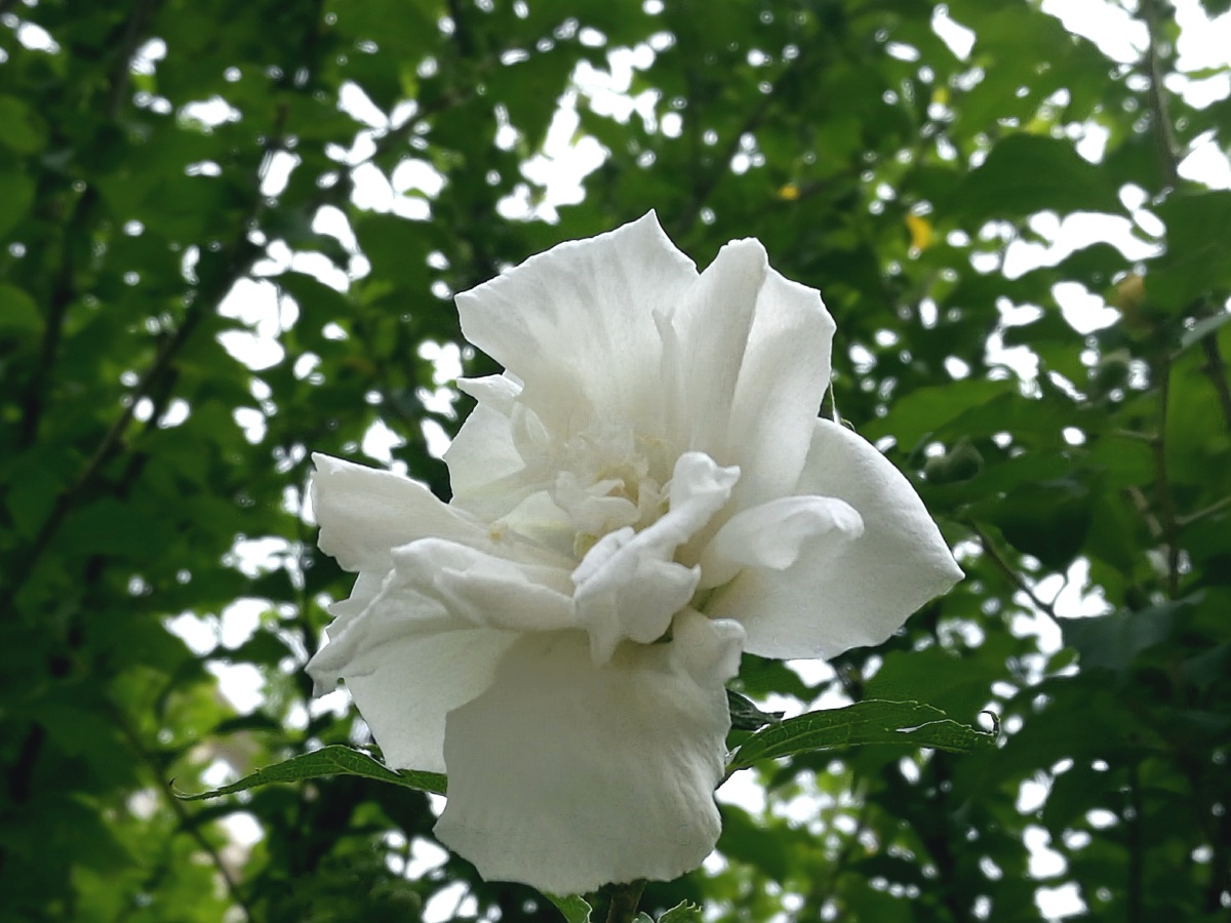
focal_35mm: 69
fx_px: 2454
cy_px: 462
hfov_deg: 28.2
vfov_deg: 21.3
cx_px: 616
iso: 50
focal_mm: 4.5
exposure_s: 1/524
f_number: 2.2
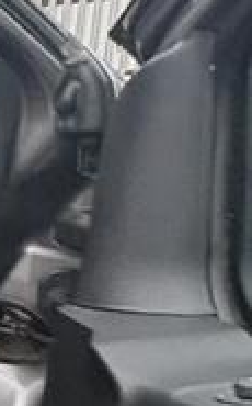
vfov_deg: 28.4
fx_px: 794
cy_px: 272
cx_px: -589
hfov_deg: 10.1
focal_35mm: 72
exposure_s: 1/60
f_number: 2.2
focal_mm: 2.22
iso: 250
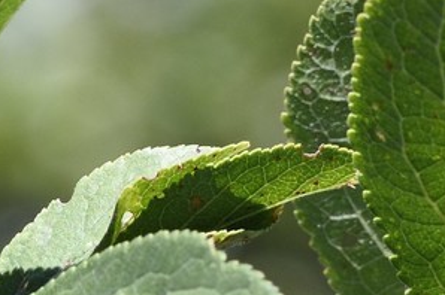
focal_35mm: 941
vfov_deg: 1.5
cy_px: 362
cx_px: 1156
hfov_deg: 2.2
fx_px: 11619
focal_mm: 175
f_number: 14
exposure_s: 1/160
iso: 400
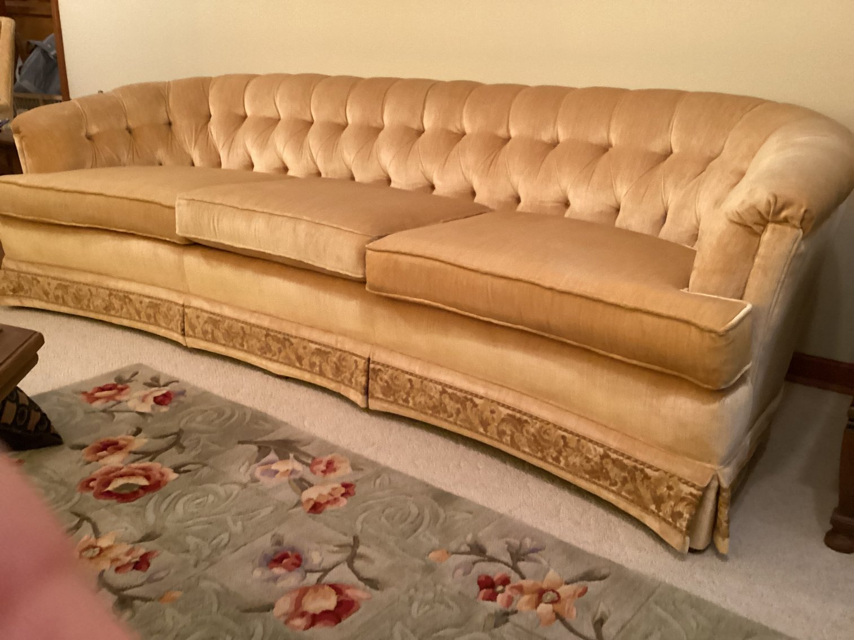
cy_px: 320
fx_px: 765
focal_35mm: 31
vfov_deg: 45.4
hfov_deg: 58.3
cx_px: 427
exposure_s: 1/40
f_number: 2.4
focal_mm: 3.3
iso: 400
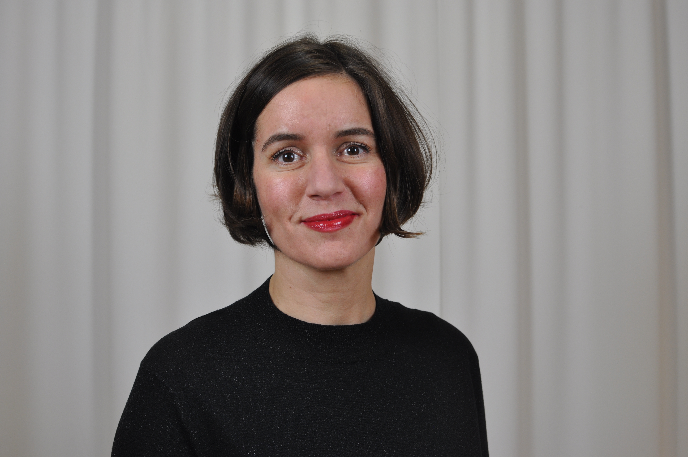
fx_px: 1002
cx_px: 344
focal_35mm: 52
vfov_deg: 25.7
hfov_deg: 37.9
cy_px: 228
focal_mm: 35
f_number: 4.5
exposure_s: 1/80
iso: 400
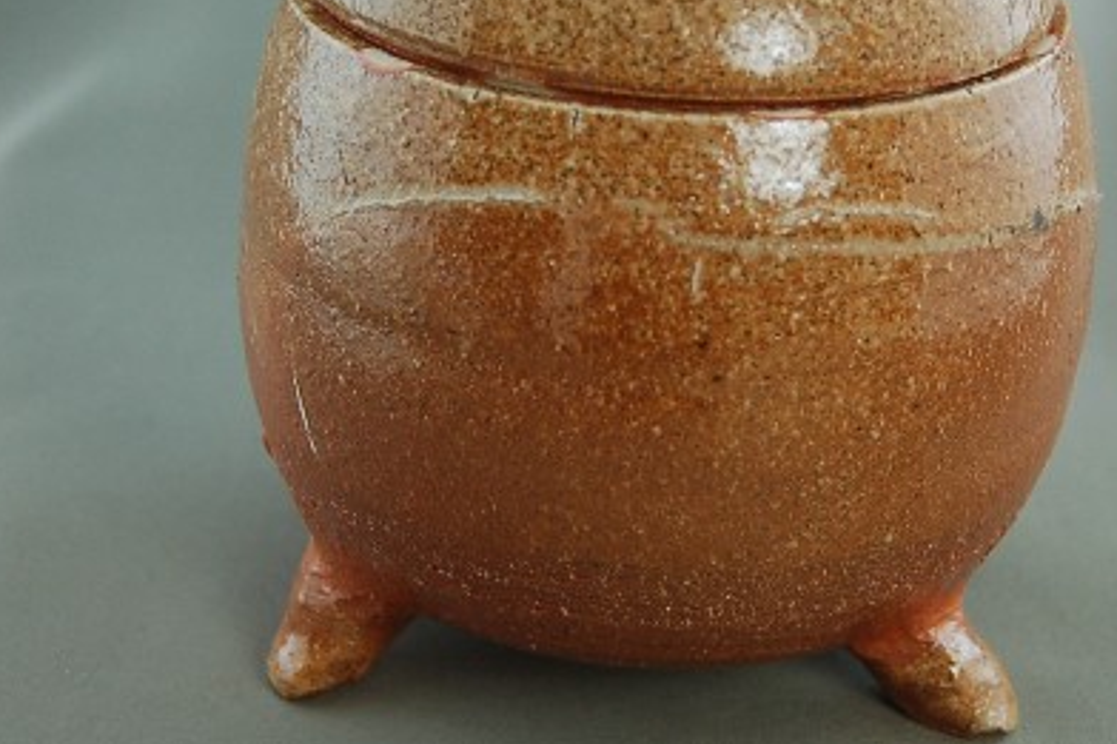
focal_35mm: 86
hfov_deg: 23.7
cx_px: 621
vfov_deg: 15.9
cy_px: 231
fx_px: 2661
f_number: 4.8
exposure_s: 1/30
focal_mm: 35
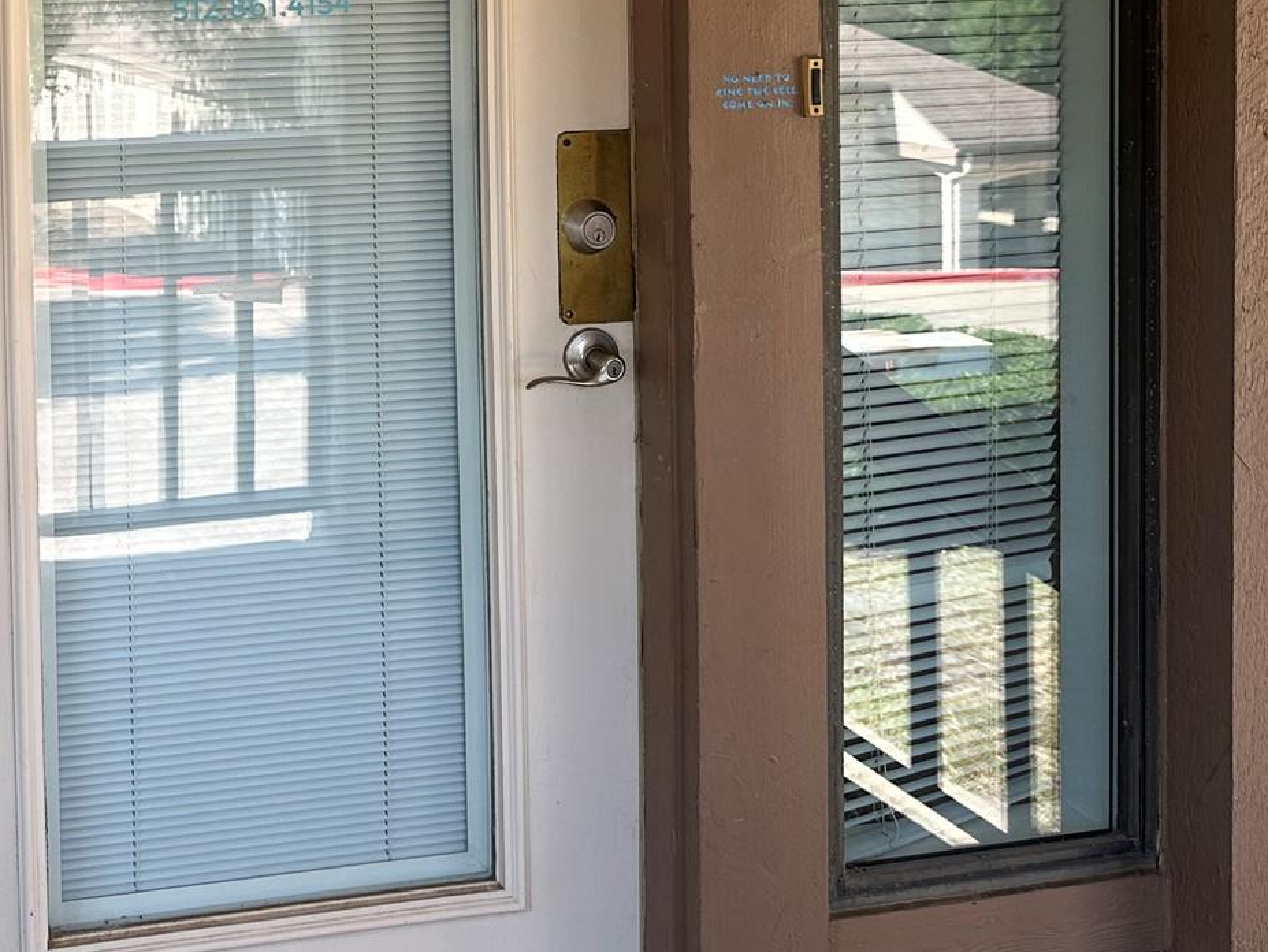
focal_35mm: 53
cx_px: 127
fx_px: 1942
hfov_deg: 34.2
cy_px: 31
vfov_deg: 26.3
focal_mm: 6.86
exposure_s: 1/469
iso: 80
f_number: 1.78
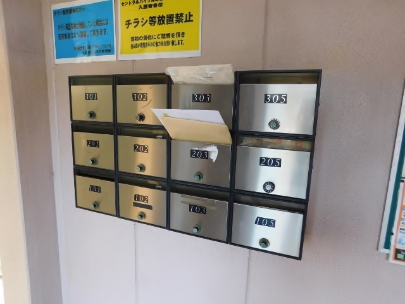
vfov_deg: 58.9
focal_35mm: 23
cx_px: 202
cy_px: 152
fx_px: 269
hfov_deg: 73.9
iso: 180
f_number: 3
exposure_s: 1/30
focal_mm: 4
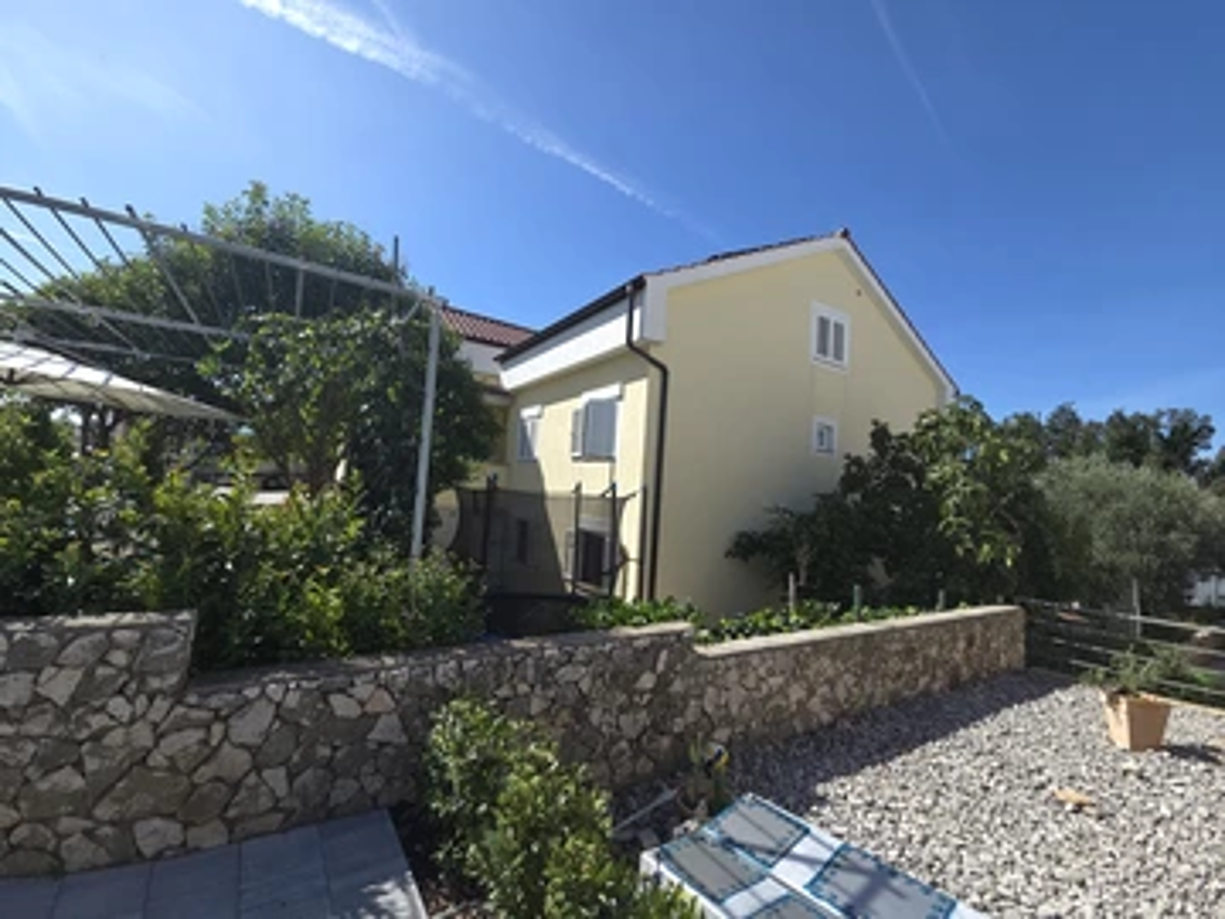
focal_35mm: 13
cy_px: 460
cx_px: 612
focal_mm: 2.2
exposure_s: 1/1116
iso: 50
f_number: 2.2
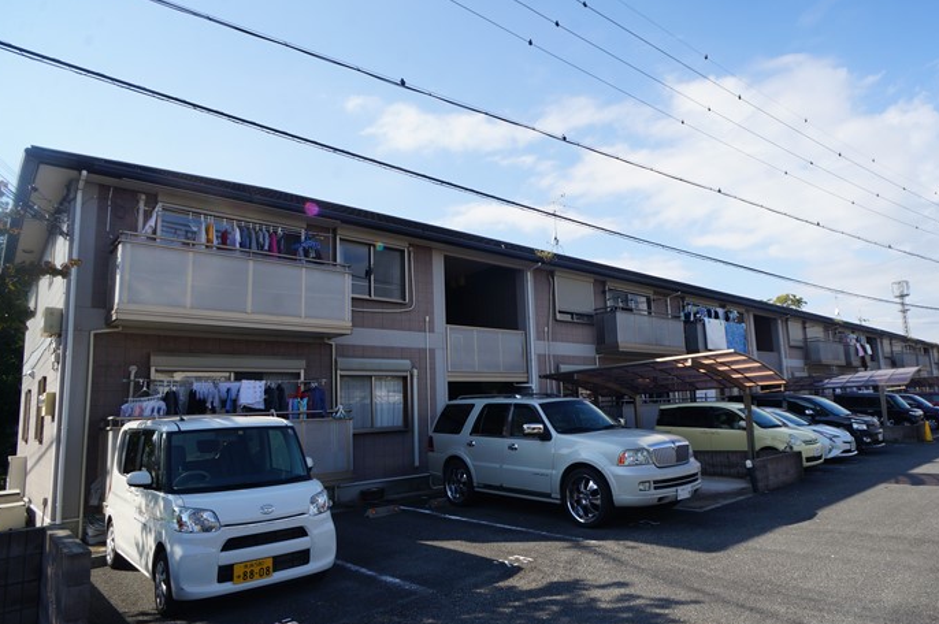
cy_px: 330
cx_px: 528
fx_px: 730
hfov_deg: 65.3
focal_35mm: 28
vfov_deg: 46.3
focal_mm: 16
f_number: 11
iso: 100
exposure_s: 1/60
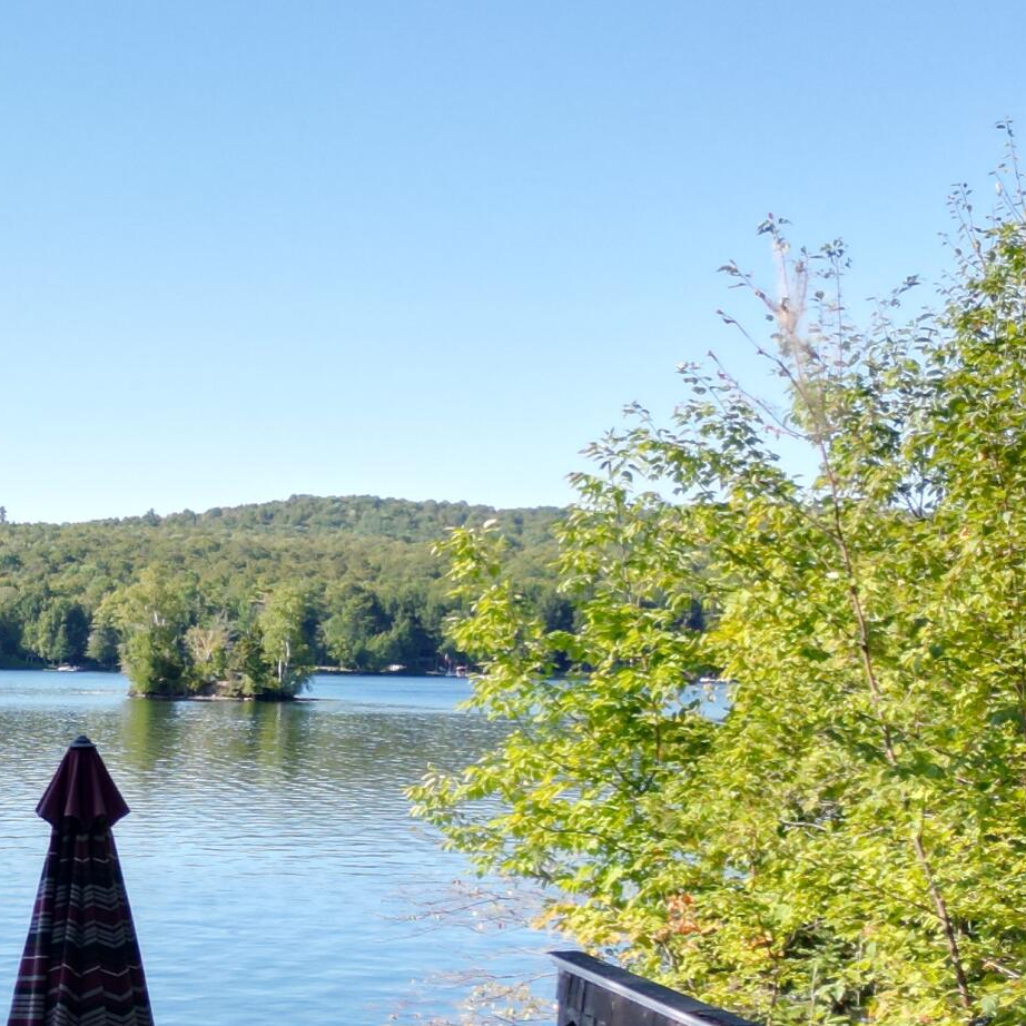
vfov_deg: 24.6
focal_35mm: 69
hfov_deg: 23.1
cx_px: -176
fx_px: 2314
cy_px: 823
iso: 100
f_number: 1.7
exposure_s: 1/1600
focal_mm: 6.72
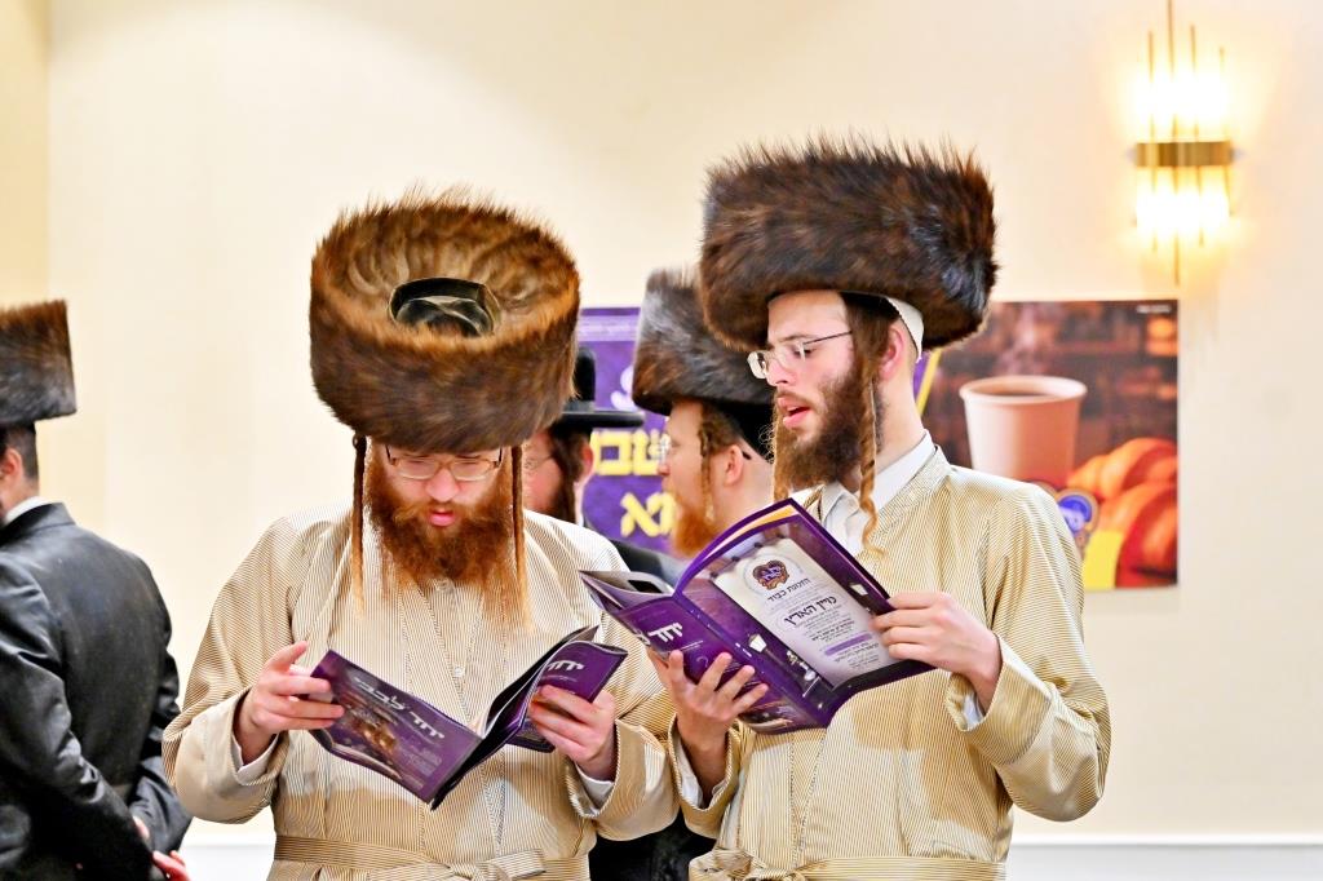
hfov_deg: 11.4
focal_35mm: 180
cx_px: 662
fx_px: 6612
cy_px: 440
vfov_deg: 7.6
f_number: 4
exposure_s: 1/200
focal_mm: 120
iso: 1600
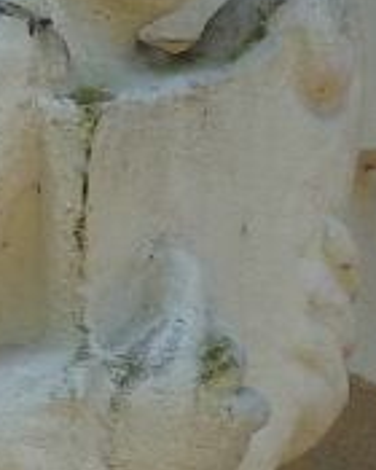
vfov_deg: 1.5
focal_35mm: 1282
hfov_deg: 1.2
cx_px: -620
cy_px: 516
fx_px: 17833
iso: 80
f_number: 4.6
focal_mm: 37
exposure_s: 1/250
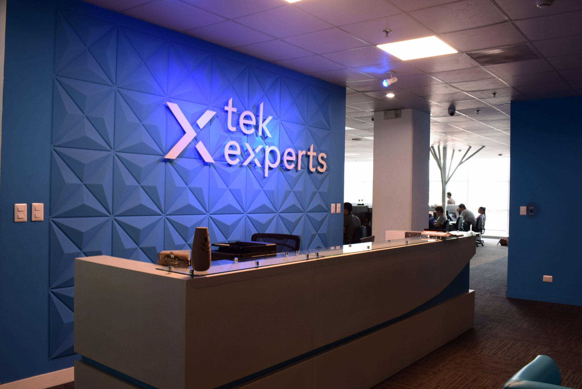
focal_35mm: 30
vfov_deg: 43.7
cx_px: 291
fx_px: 485
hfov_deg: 61.9
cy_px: 194
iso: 400
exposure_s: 1/10
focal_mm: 20
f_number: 9
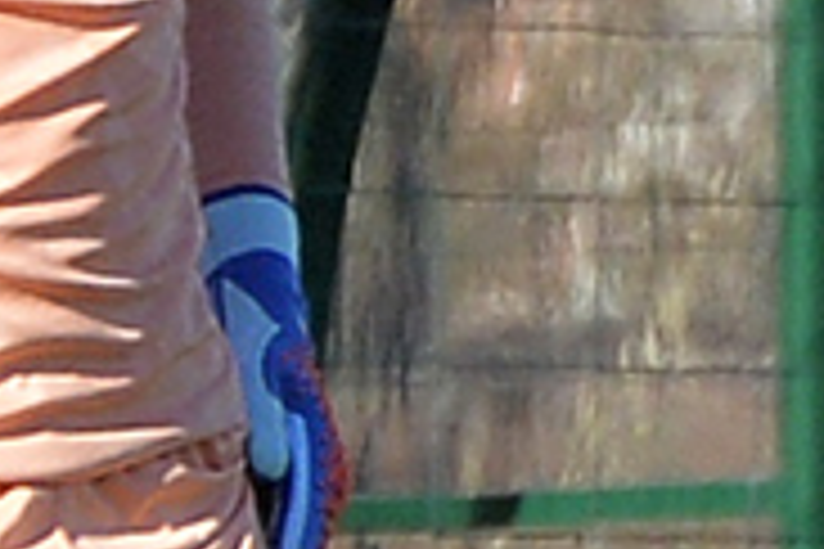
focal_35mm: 2616
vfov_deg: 0.5
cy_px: 536
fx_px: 59873
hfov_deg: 0.8
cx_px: 0
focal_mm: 400
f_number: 10
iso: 1250
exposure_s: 1/1250
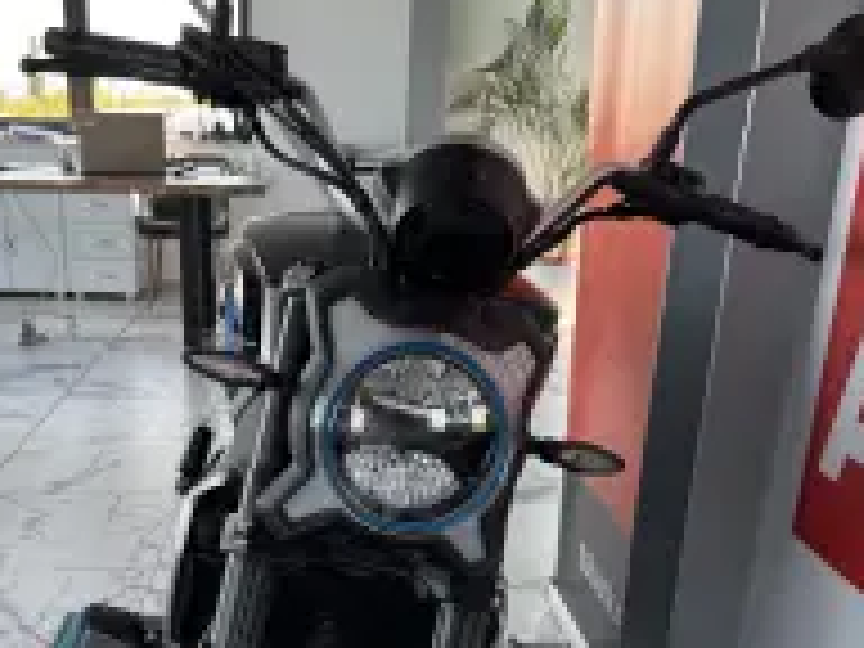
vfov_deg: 30.9
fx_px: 1123
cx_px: 342
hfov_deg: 41.9
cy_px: 572
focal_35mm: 45
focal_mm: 6.76
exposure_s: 1/121
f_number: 1.78
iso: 80
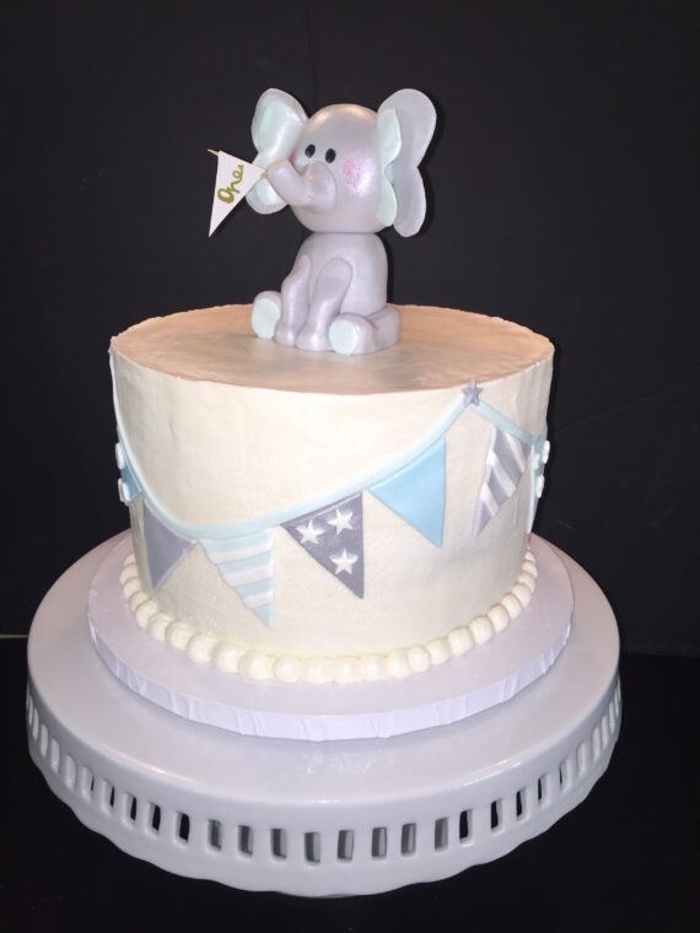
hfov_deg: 48.2
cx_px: 350
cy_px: 466
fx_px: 782
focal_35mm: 29
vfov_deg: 61.7
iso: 32
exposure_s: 1/59
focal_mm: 4.15
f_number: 2.2
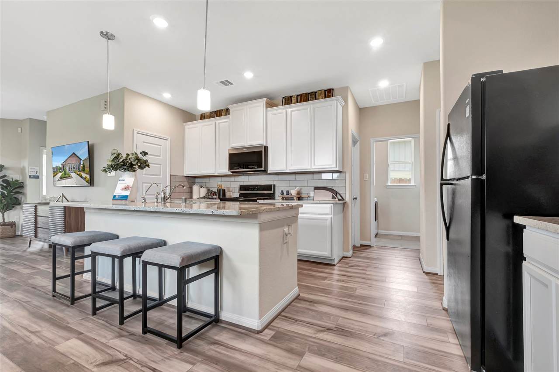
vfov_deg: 77.3
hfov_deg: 100.4
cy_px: 186
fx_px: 233
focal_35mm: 15
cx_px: 280
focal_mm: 10
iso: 400
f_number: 8
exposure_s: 1/30
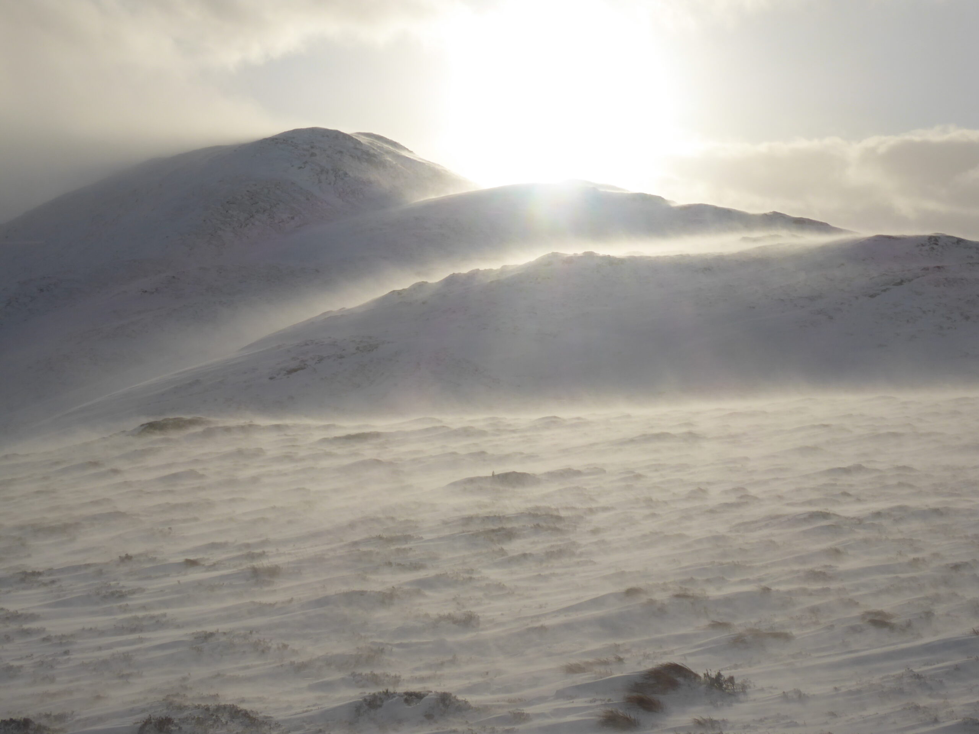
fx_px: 1414
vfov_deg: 29.1
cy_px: 367
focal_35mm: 50
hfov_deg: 38.2
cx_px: 490
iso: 80
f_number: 8
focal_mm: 9
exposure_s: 1/640
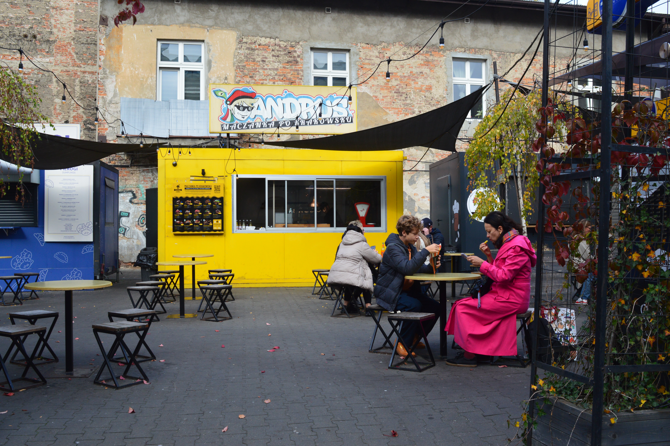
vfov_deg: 38.3
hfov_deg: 55.1
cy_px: 223
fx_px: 642
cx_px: 335
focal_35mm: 34
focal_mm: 23
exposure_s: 1/250
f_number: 10
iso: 400
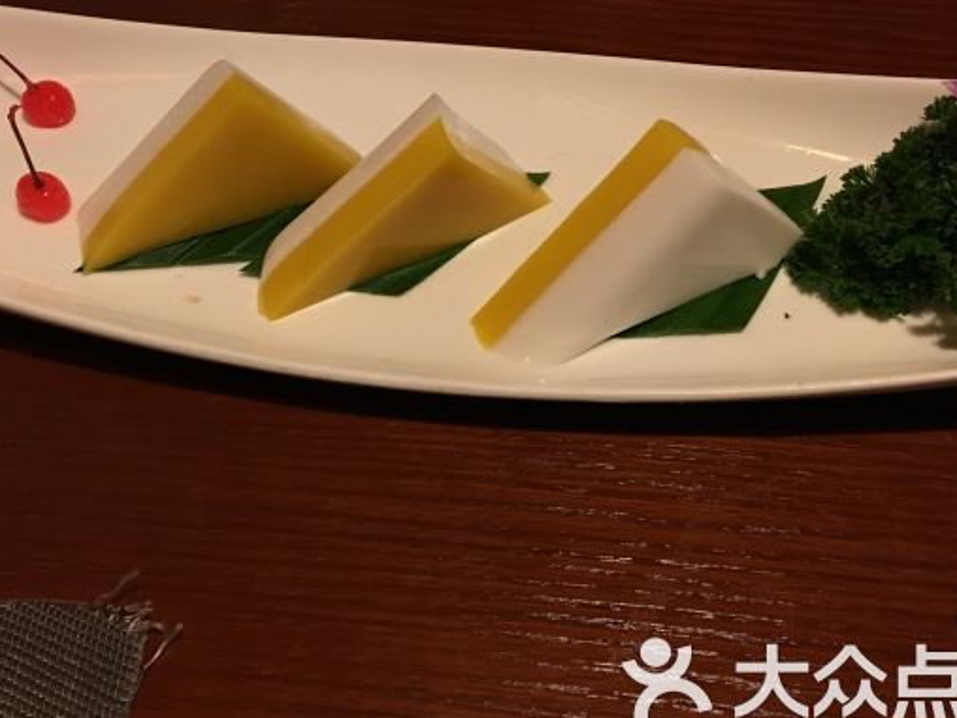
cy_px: 286
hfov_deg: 46.7
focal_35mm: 40
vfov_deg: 35.8
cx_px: 435
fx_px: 1106
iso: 100
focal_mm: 4.15
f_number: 2.2
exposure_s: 1/10
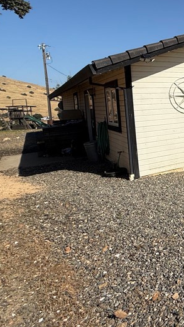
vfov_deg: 63.1
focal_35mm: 30
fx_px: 260
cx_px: 278
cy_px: 115
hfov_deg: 27.0
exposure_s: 1/4425
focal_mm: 2.22
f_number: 2.2
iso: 50
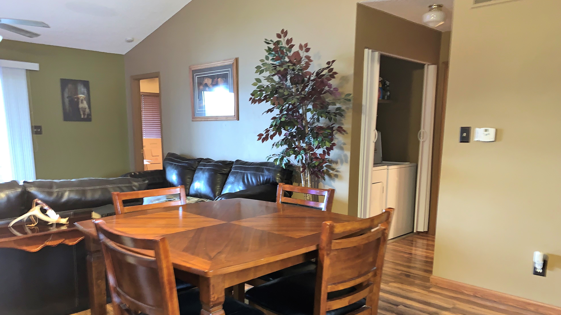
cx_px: 281
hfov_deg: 66.1
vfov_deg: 39.7
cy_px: 211
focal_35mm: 29
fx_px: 431
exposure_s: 1/5
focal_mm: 4.25
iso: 125
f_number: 1.8
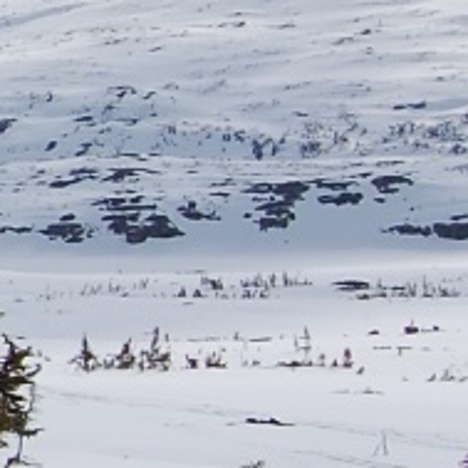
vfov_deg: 9.0
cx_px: -748
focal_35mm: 194
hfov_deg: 8.1
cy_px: 120
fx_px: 2967
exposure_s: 1/640
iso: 200
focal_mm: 18
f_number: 11
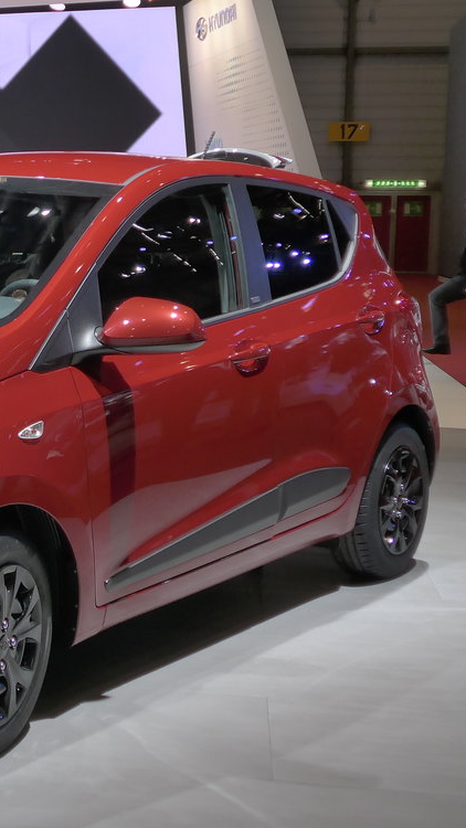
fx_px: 1493
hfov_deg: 16.9
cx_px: -104
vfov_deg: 31.0
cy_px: 374
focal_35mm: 68
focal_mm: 8
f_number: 2.5
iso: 160
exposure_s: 1/160
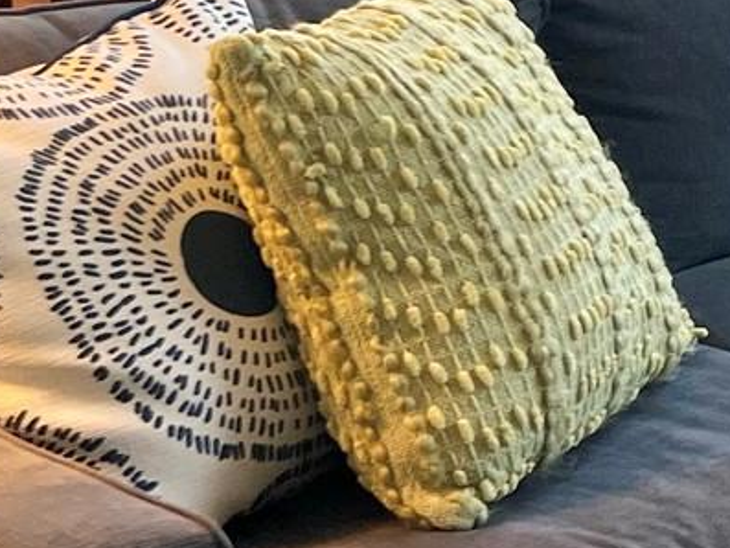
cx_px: 1504
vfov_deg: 10.8
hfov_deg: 12.7
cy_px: -177
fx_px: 2827
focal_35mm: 134
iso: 80
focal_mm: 5.7
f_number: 1.5
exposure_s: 1/120
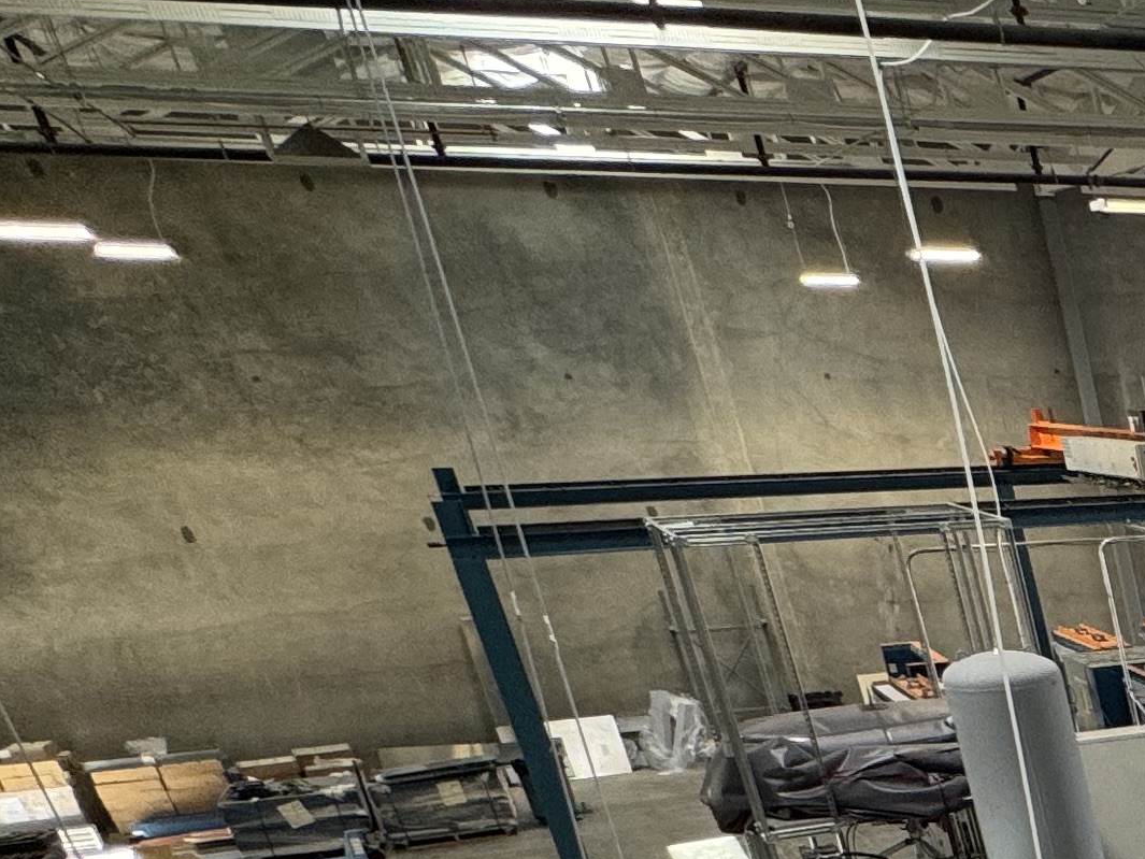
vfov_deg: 23.9
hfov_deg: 22.2
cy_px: 1137
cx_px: 2046
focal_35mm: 53
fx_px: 1753
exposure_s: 1/124
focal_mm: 2.22
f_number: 2.2
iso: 100
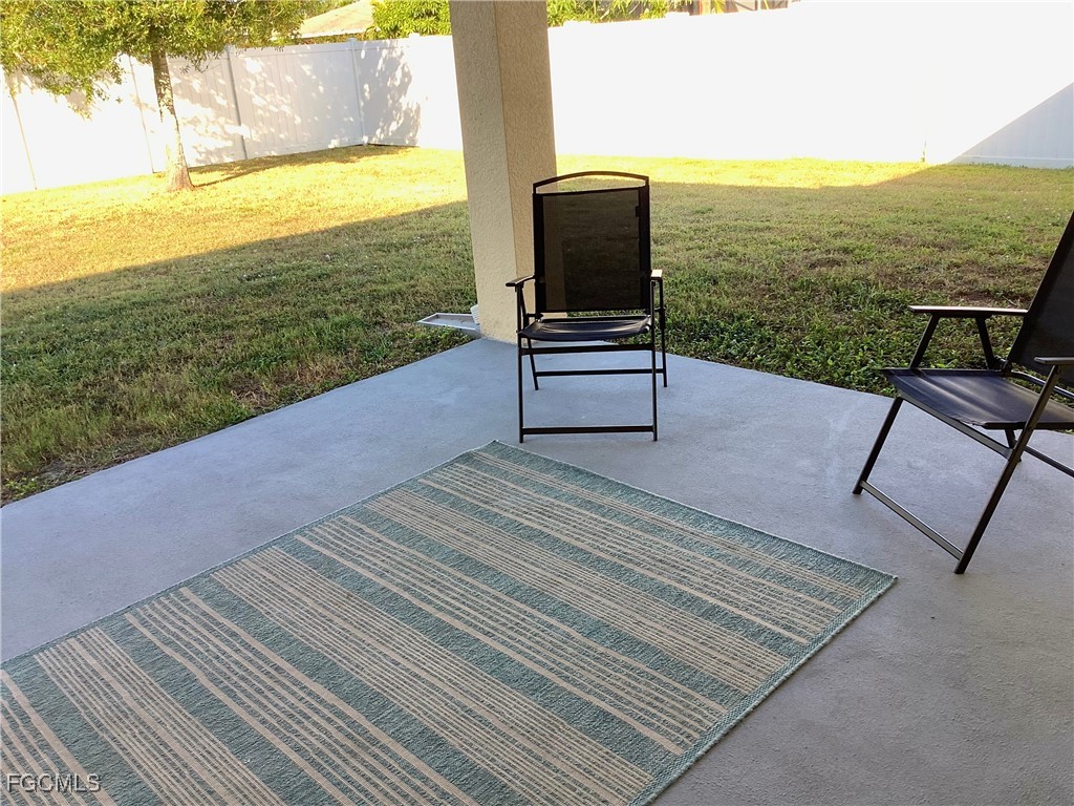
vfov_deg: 45.4
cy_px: 403
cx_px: 537
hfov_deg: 58.4
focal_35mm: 31
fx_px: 962
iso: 32
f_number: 2.4
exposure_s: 1/120
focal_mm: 3.3
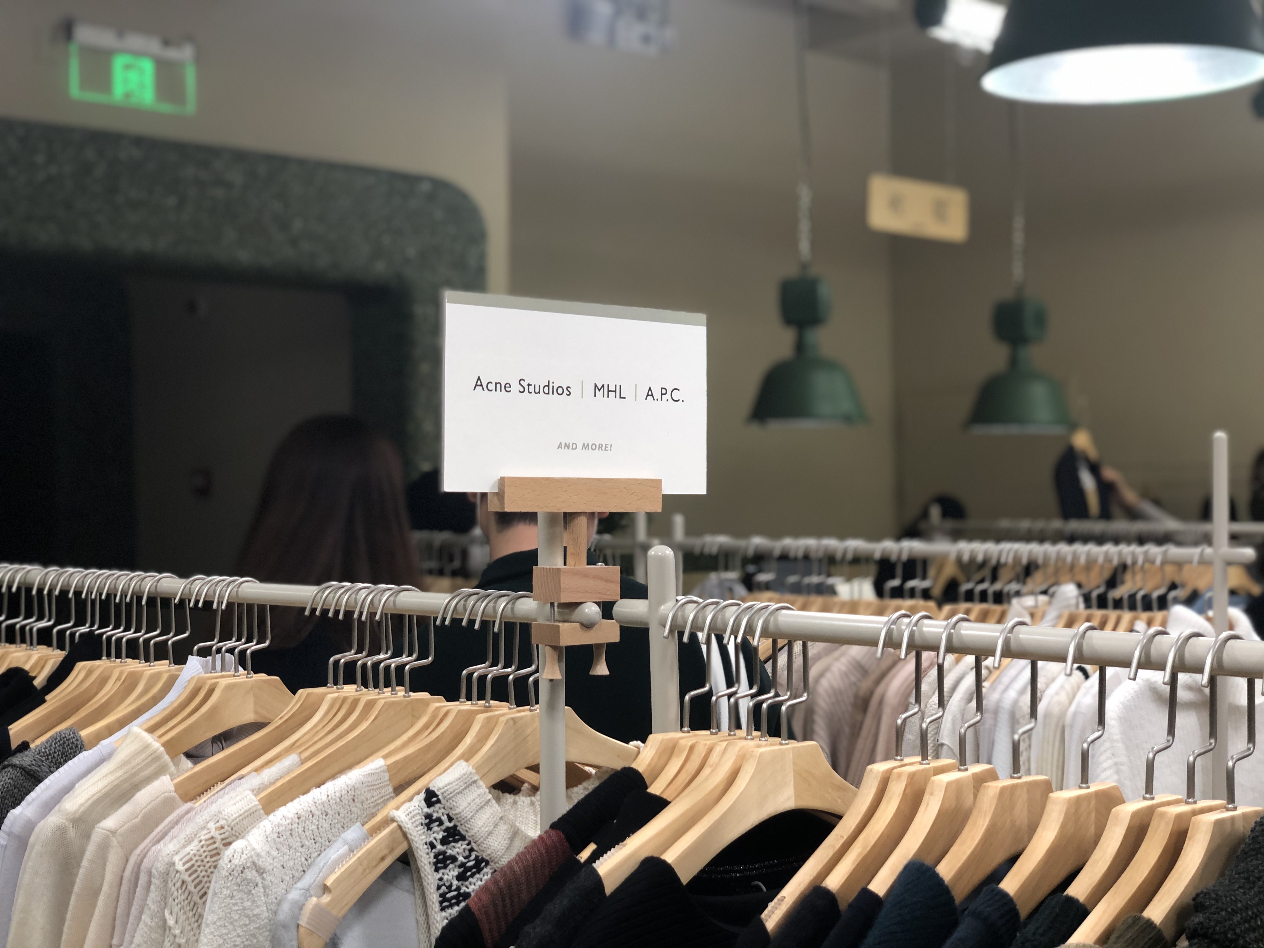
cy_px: 474
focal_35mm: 52
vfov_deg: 28.0
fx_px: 1899
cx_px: 632
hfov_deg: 36.8
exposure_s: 1/60
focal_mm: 6
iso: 64
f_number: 2.4
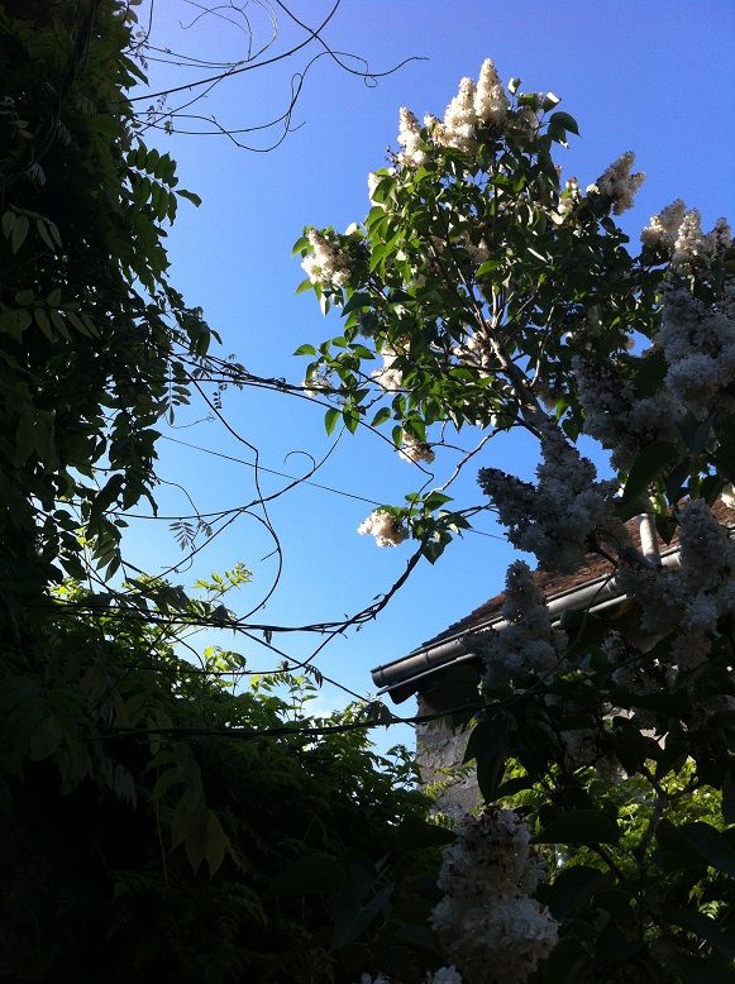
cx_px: 368
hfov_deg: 40.6
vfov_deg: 52.7
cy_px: 492
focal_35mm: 35
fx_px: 994
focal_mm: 3.85
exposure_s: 1/431
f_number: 2.8
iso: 80
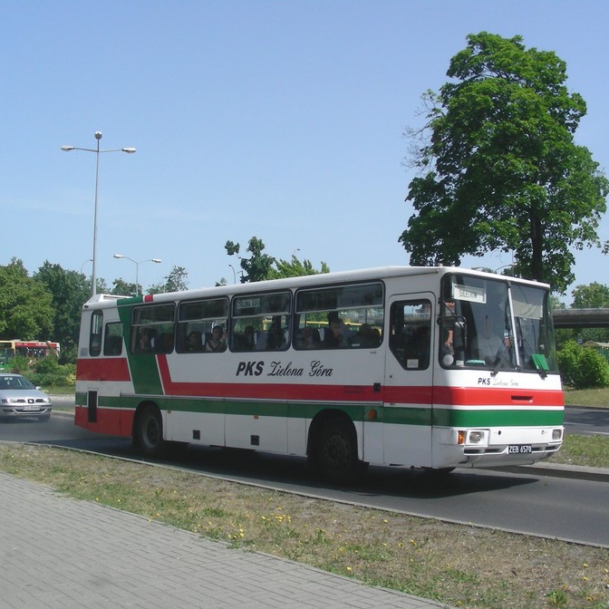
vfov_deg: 37.6
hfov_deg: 37.5
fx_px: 896
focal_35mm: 45
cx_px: 315
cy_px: 304
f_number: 5.6
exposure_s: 1/385
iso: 50
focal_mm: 6.3
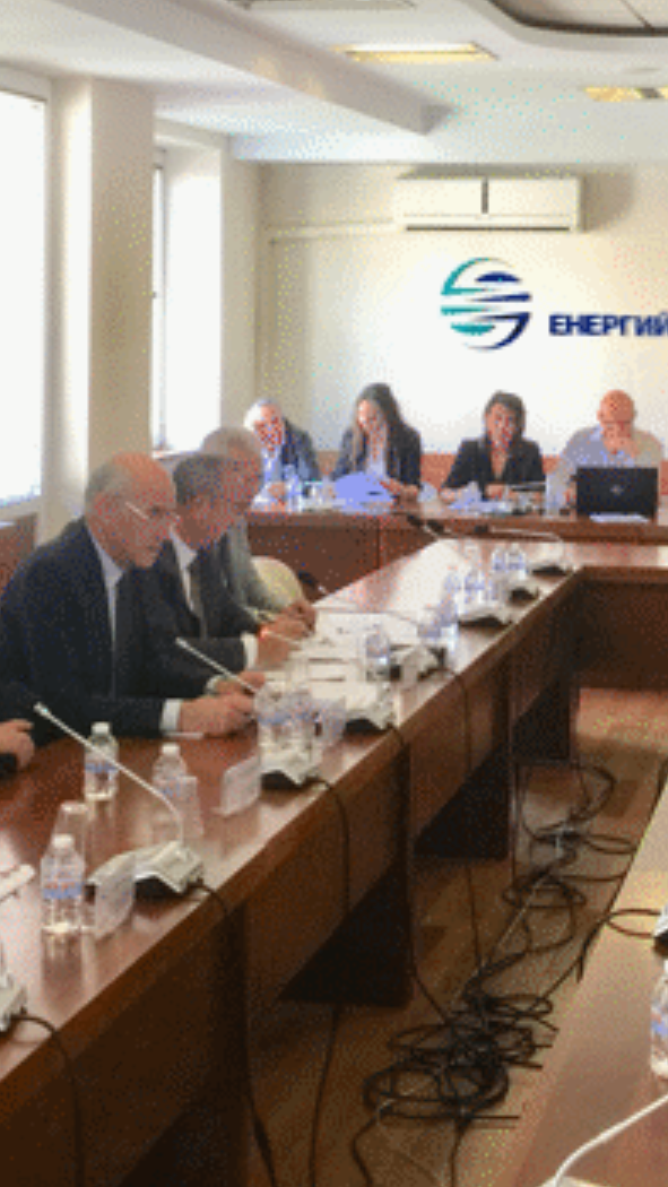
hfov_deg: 18.2
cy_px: 349
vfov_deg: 31.5
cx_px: 456
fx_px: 2077
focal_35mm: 66
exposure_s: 1/17
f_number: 2.2
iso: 50
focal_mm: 4.15
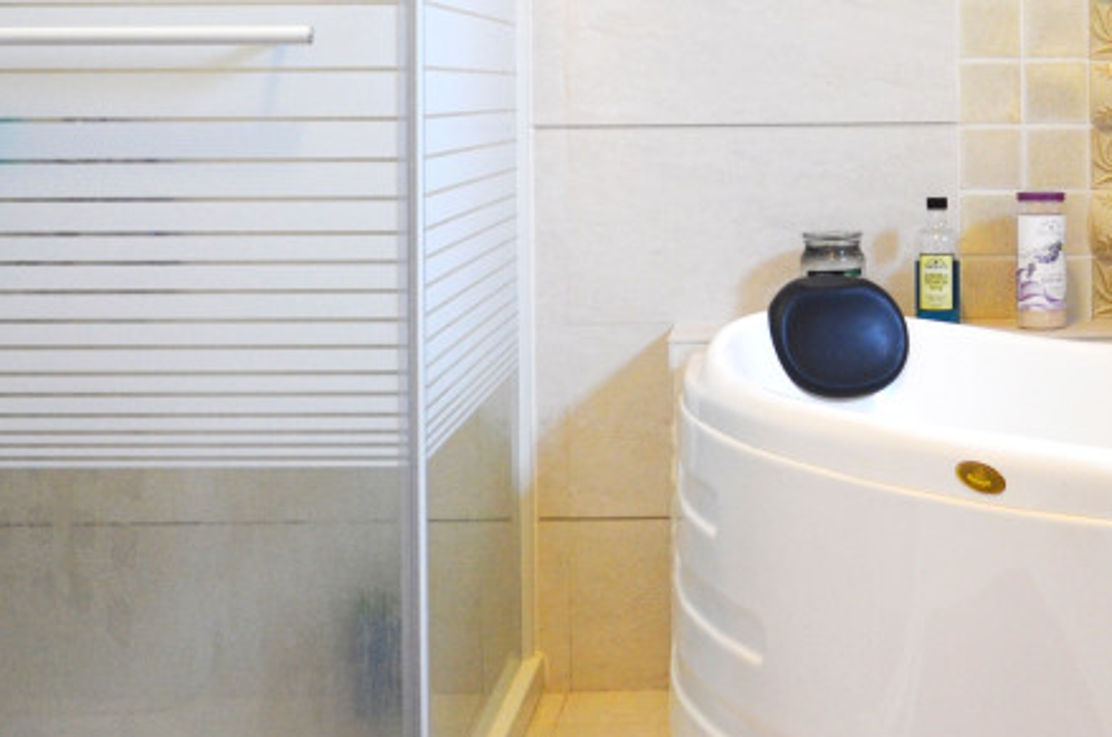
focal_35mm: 77
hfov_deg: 25.9
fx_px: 2374
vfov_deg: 17.4
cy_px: 68
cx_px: 884
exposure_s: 1/50
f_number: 3.8
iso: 800
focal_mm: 22
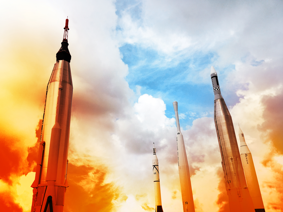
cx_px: 142
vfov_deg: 48.2
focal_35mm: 29
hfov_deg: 61.7
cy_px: 106
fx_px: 237
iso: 25
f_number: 2.2
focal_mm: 4.15
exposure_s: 1/2747
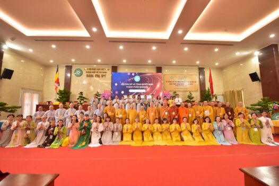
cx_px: 140
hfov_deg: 104.2
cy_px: 93
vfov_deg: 81.2
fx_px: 109
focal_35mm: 14
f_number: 5.6
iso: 5000
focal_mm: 14
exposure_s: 1/125
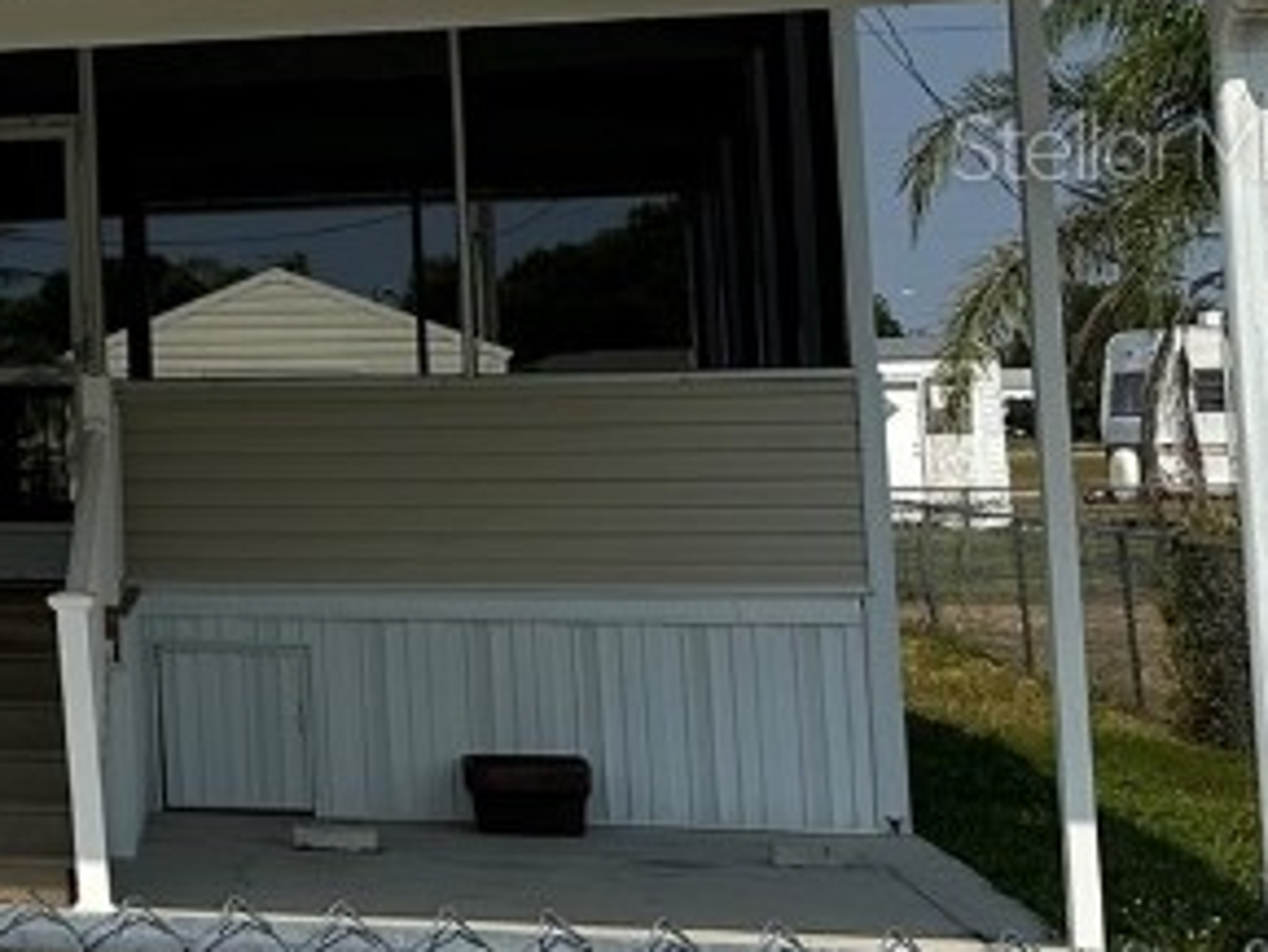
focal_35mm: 85
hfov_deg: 18.8
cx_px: -882
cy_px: 145
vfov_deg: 17.2
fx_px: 3115
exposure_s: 1/10753
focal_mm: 6.86
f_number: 1.78
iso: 80
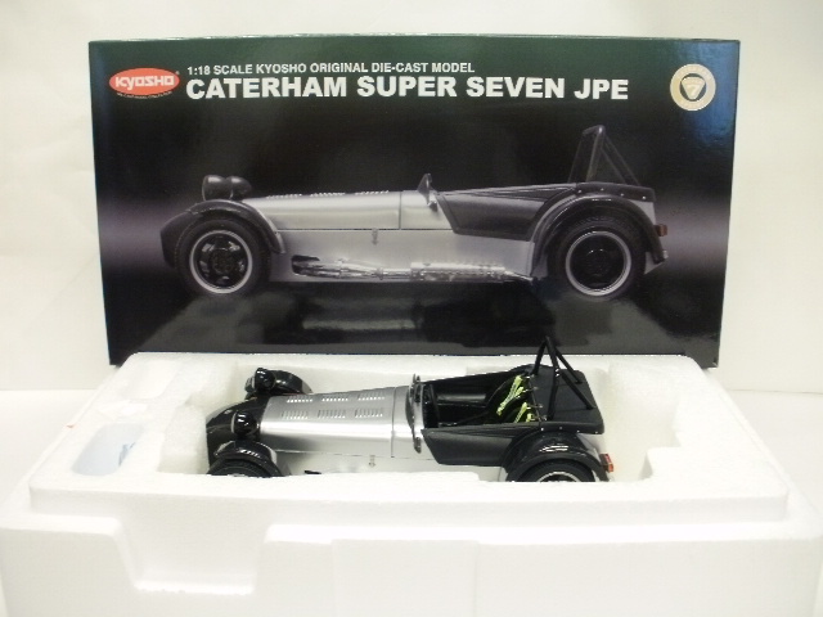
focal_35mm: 36
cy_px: 308
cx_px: 412
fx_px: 856
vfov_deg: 39.7
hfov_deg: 51.4
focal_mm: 6.3
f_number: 3.5
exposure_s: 1/13
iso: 125
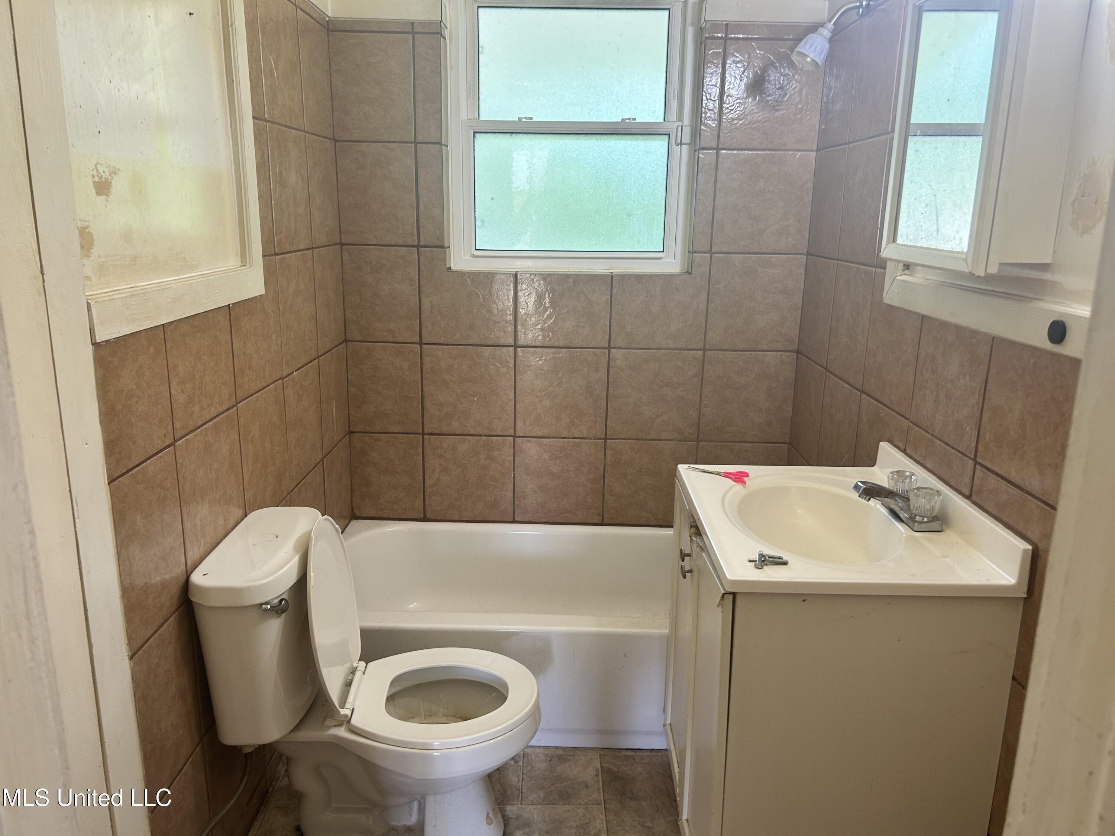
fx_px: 837
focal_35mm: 26
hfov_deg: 67.3
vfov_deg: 53.1
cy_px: 418
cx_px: 558
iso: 64
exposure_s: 1/60
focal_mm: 5.7
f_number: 1.5
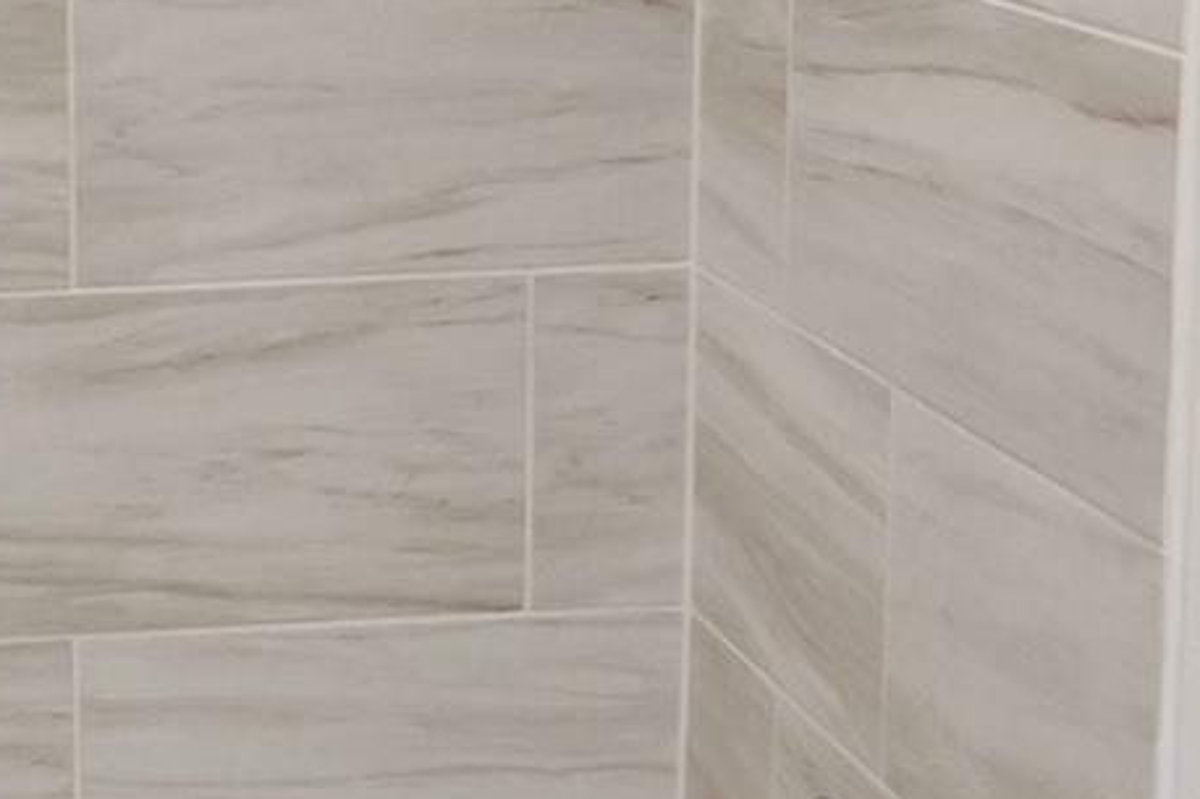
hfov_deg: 20.4
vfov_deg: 14.3
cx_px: -199
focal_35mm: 94
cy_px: 20
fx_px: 3132
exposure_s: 1/200
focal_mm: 14
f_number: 4
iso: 800
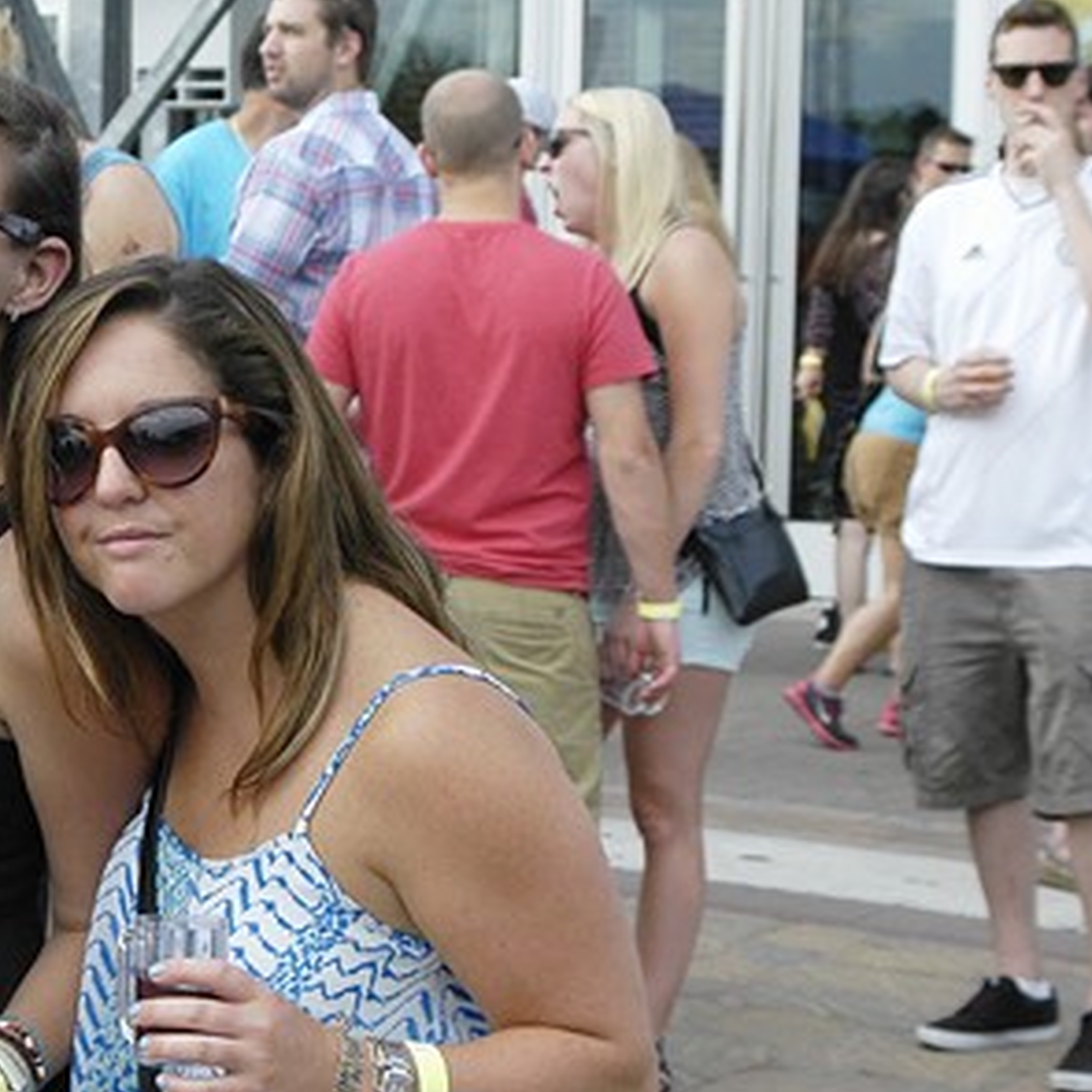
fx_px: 3391
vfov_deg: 18.3
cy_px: 590
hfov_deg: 18.1
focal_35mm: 95
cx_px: 167
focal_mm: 40
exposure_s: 1/200
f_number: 7.1
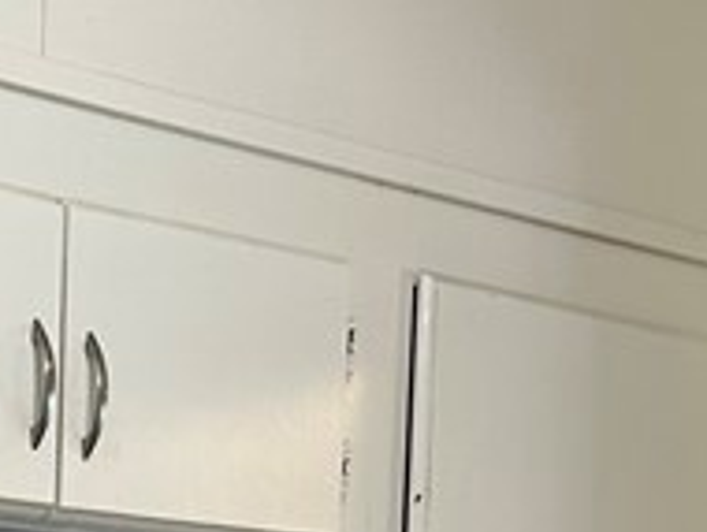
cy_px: 1187
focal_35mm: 140
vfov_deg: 9.6
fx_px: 2863
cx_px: -4
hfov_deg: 13.9
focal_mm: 5.7
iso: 80
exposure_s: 1/60
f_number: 1.5
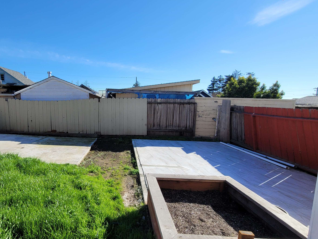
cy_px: 125
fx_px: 156
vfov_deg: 74.7
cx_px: 112
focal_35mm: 17
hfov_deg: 88.5
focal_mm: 2.2
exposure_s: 1/1521
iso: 64
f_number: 2.2
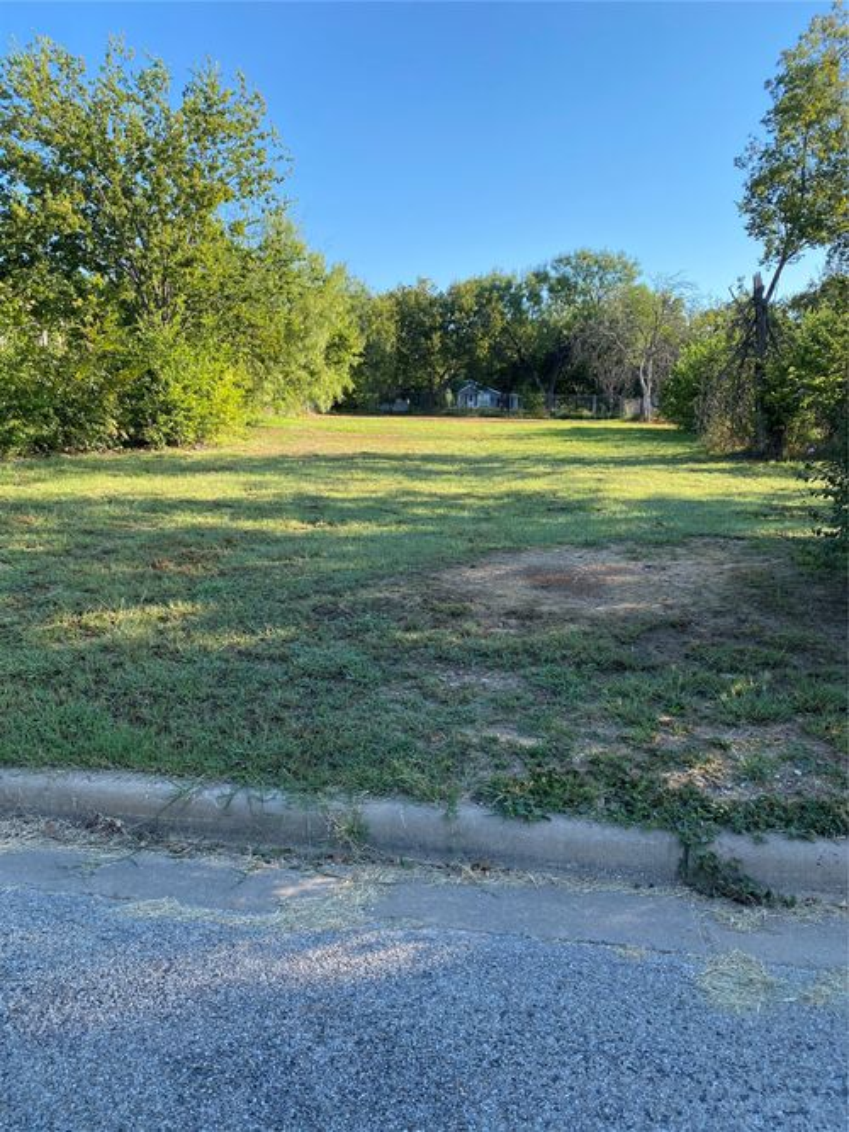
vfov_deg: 67.3
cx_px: 424
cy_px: 566
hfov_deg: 53.0
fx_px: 851
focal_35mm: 26
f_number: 1.8
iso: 32
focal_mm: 4.25
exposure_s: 1/934
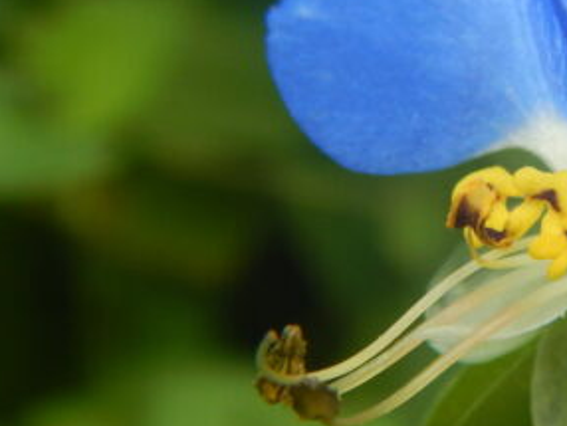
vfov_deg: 18.2
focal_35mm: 81
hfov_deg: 23.2
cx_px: 553
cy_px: 188
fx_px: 1328
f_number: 2.8
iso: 140
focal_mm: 5.1
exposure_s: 1/250
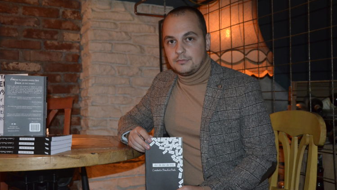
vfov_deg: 26.5
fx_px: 402
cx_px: 166
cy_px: 106
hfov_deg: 45.5
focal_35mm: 45
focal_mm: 28
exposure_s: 1/60
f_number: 4
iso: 3200
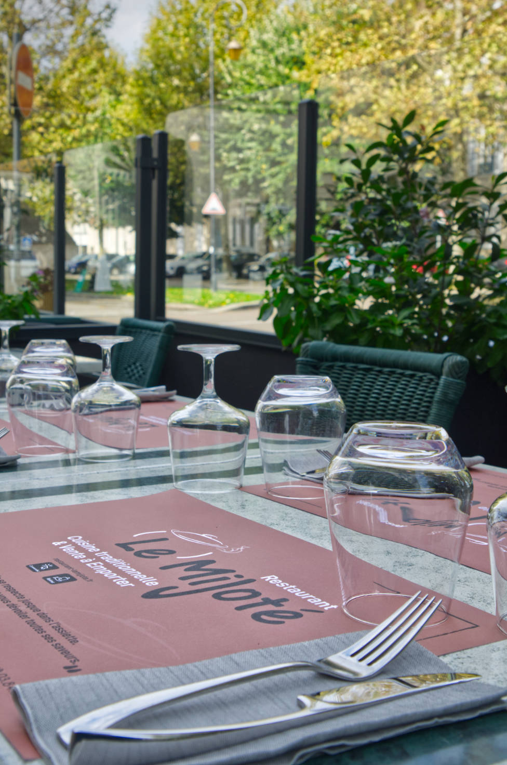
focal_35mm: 44
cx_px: 206
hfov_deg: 30.3
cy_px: 301
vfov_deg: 44.3
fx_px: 933
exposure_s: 1/160
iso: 100
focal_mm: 24
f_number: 8
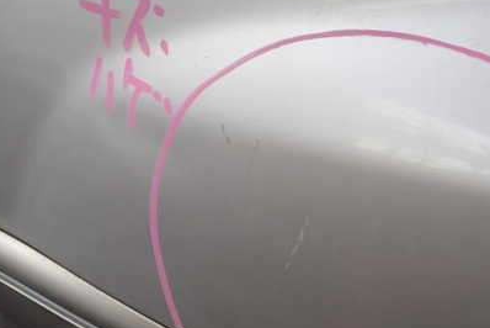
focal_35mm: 47
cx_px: 318
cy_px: 168
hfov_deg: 41.5
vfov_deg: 28.7
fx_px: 640
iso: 100
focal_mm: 5.4
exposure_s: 1/80
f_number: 2.3
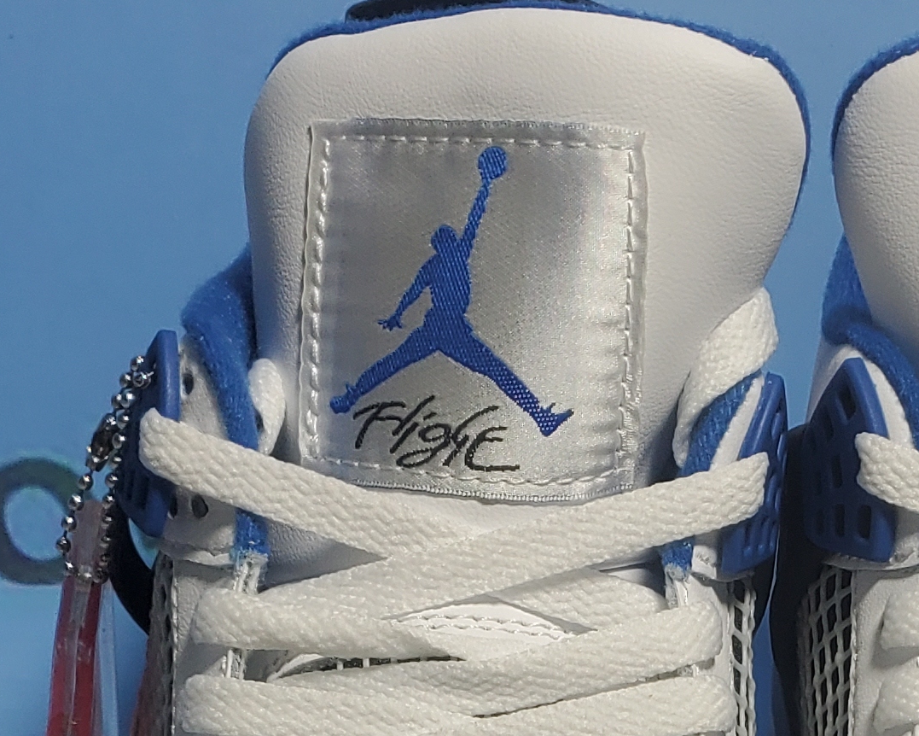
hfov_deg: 19.8
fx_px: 2584
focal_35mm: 95
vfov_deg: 15.3
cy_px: 1004
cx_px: 794
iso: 50
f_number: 1.5
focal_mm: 4.3
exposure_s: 1/752
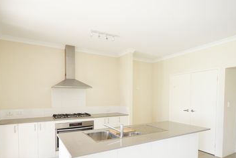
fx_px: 131
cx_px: 106
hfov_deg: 83.7
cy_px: 104
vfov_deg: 60.7
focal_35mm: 20
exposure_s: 1/100
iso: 400
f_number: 5
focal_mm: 10
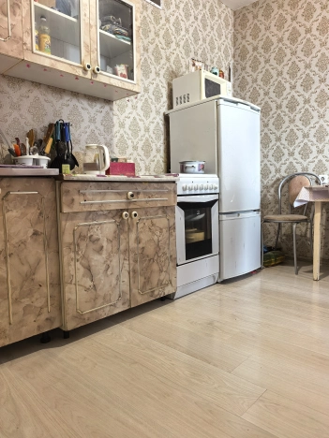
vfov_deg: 71.6
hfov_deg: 56.8
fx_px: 304
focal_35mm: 24
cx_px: 164
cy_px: 219
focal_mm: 8.5
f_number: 1.6
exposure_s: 1/50
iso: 200
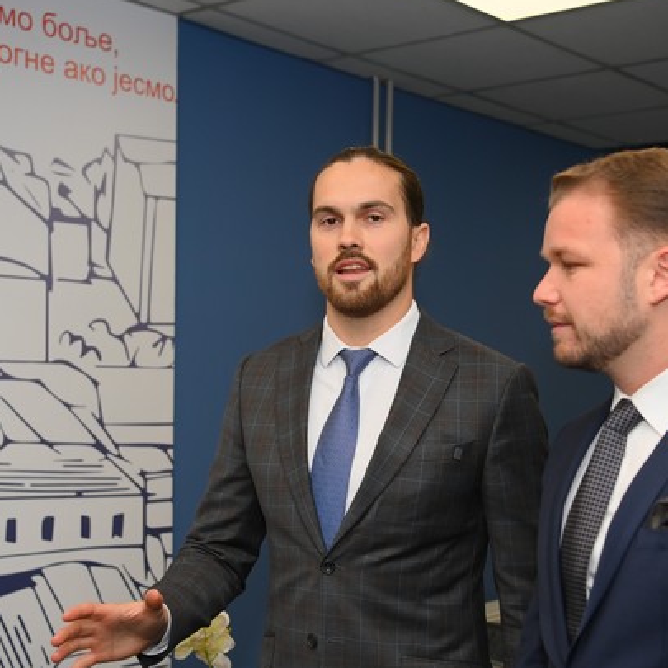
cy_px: 420
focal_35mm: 57
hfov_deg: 30.0
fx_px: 1244
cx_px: 394
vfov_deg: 29.9
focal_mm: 34
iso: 250
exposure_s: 1/640
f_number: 3.2
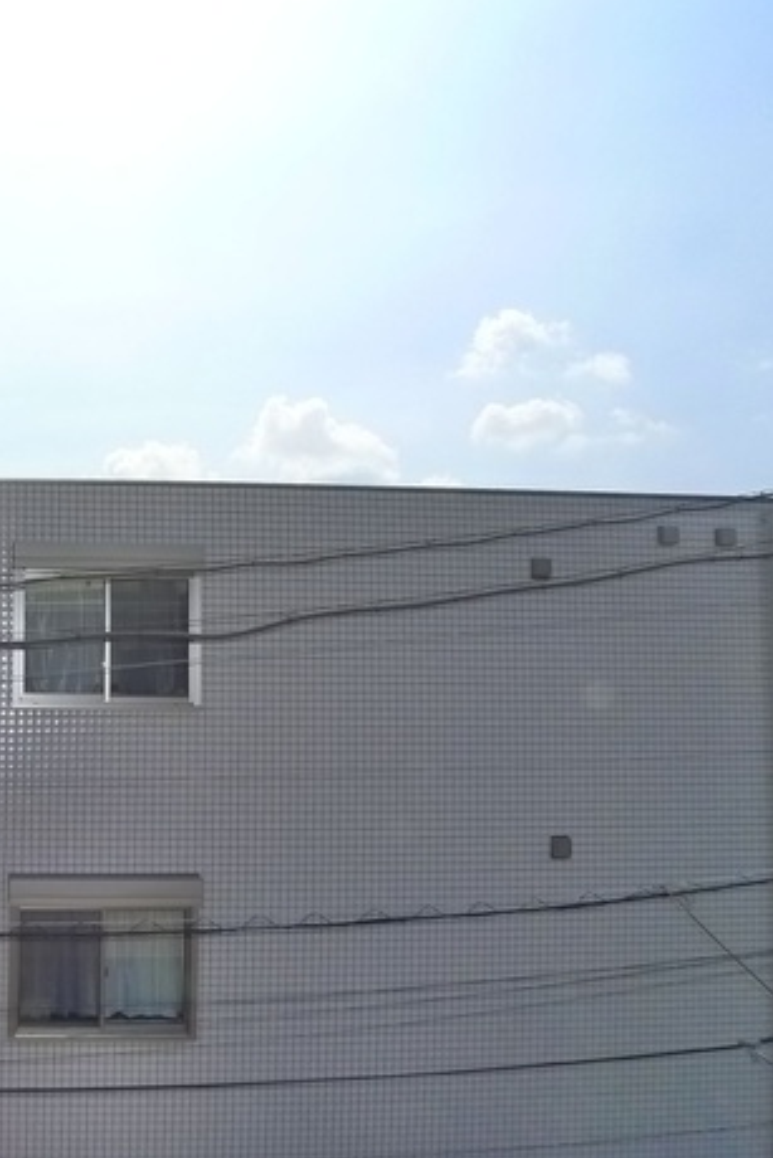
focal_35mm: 38
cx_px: 5
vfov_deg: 50.7
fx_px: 1223
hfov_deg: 32.4
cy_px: 595
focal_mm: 5.1
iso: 400
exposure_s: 1/800
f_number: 5.6
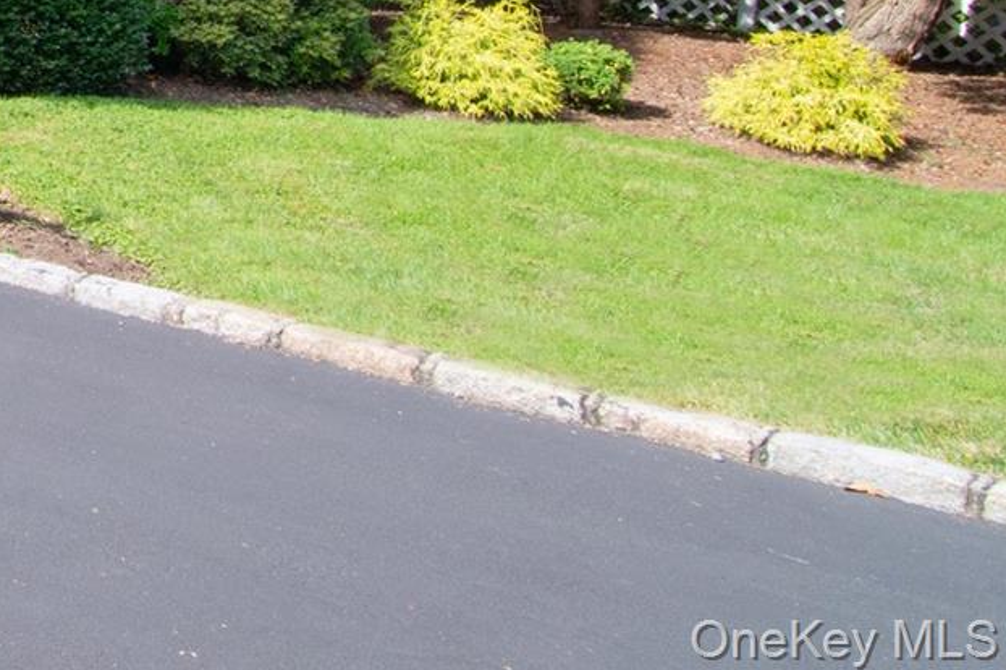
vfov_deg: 19.6
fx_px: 1587
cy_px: -426
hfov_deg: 24.1
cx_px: -637
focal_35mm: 57
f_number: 14
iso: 400
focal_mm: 11.5
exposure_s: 1/125
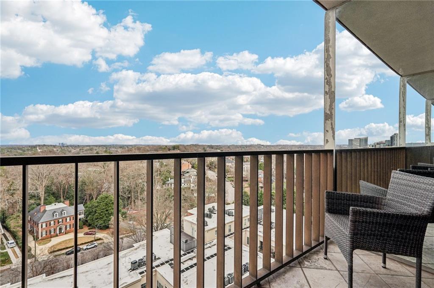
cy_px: 144
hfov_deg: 93.3
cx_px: 217
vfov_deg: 70.3
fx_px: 205
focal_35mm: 17
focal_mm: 17
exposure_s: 1/1600
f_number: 8
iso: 800
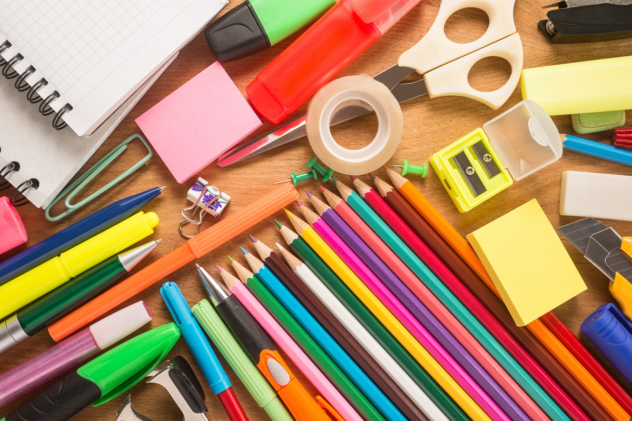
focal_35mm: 45
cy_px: 210
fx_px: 790
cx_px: 316
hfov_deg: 43.6
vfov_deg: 29.9
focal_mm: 45
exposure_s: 1/160
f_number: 11
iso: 100
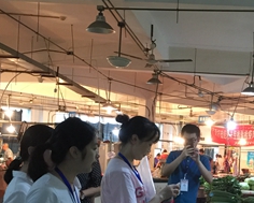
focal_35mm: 60
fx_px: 451
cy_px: 163
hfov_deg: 30.0
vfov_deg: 25.0
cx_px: 230
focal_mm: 4.15
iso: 125
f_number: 2.2
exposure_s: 1/17
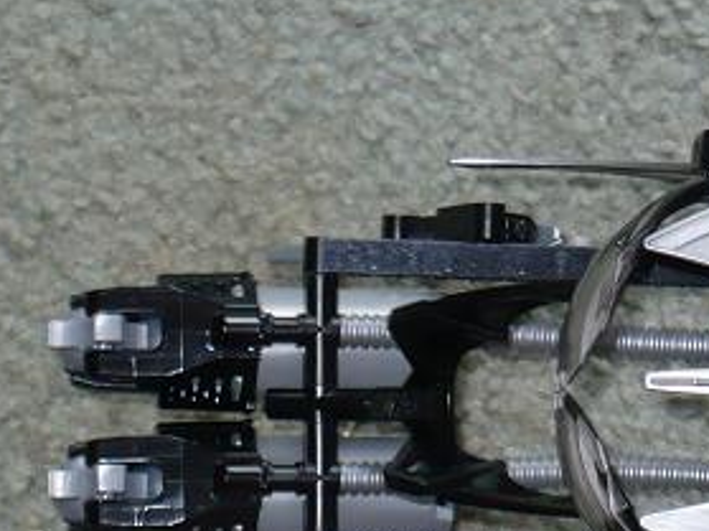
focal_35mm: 242
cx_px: 905
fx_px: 4954
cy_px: 384
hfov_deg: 8.1
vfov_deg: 6.1
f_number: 3.4
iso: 100
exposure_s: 1/30
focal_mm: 14.5
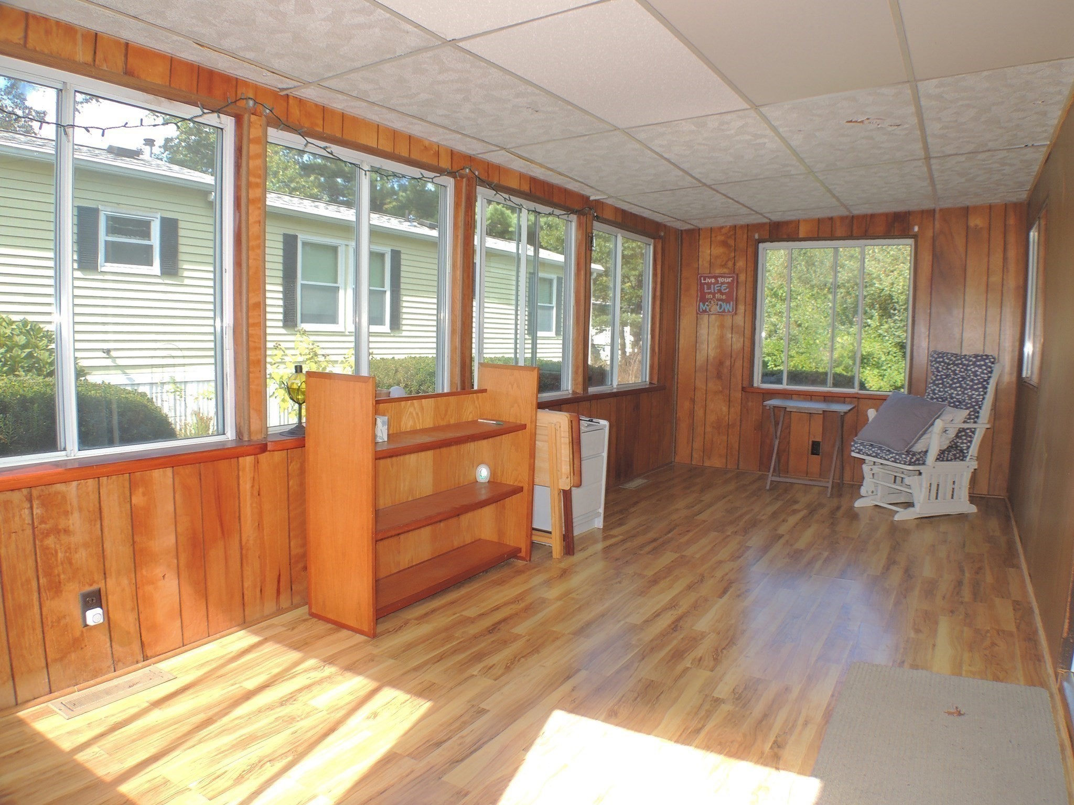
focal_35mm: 30
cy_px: 402
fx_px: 931
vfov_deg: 46.8
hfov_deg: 60.0
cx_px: 537
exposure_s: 1/100
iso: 100
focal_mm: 5.3
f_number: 3.1
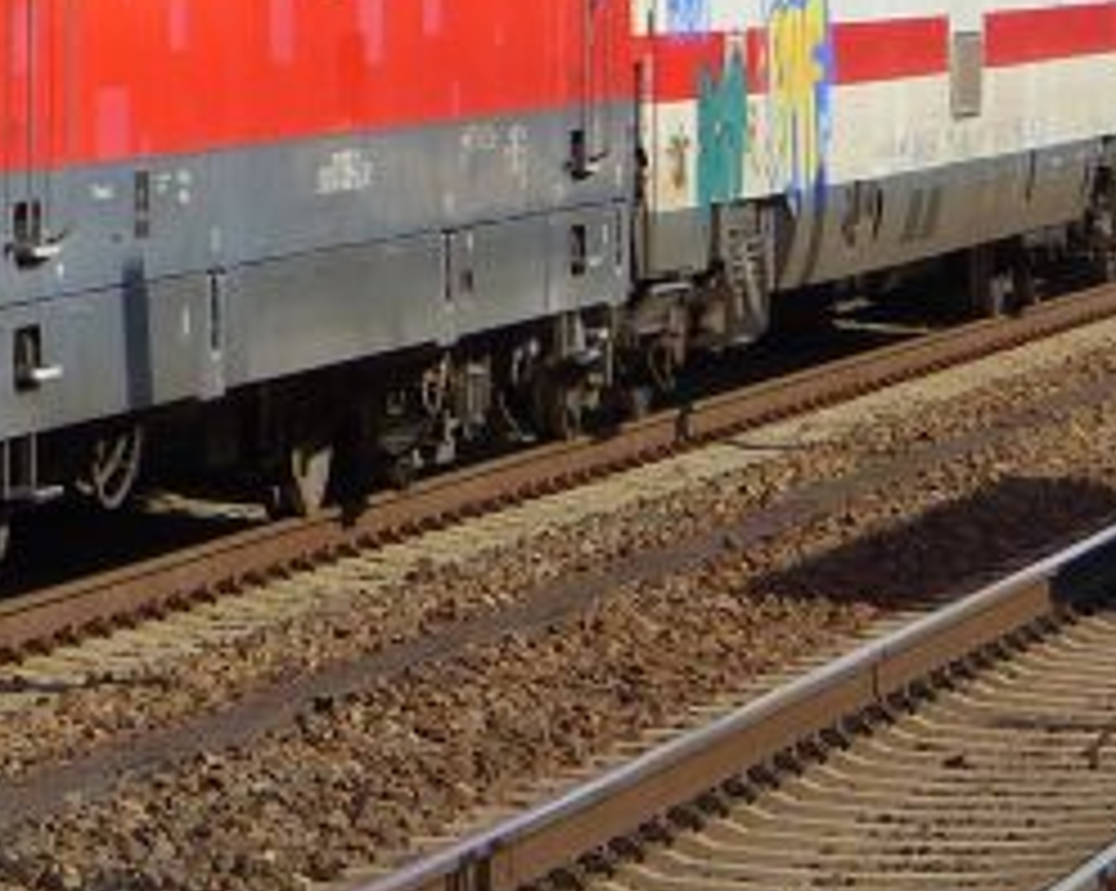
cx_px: 243
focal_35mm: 459
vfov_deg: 3.4
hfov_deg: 4.2
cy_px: -126
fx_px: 15149
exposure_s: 1/800
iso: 100
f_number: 4
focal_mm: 17.4
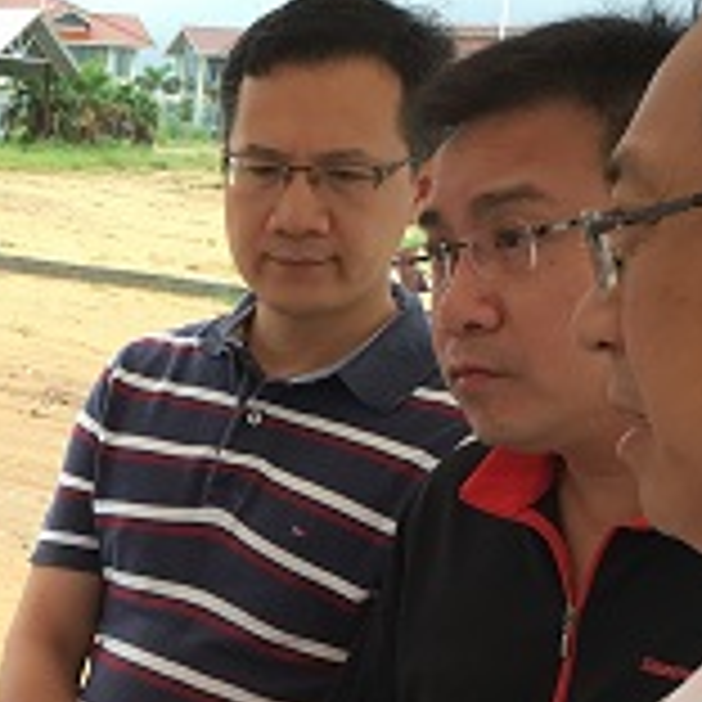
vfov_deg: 15.9
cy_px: 749
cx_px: -184
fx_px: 2455
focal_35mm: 107
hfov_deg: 15.6
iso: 25
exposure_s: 1/146
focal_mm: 4.15
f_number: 2.2
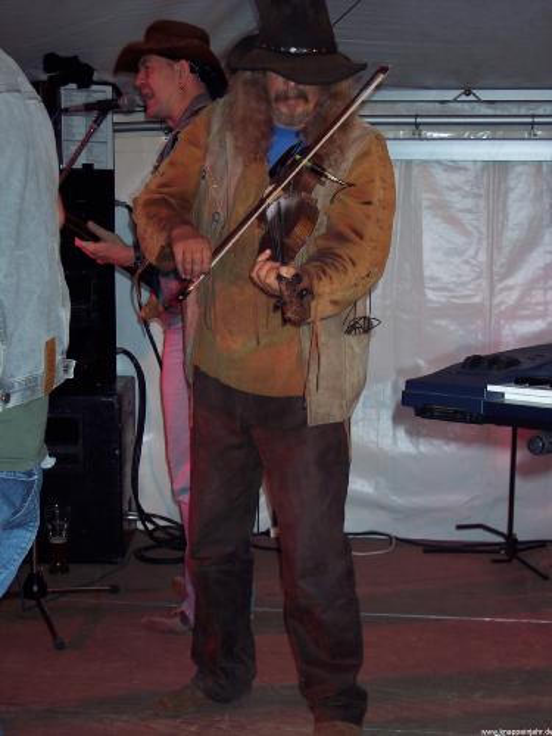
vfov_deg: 29.8
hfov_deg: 22.6
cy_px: 368
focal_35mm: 65
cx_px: 276
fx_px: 1382
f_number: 3.4
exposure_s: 1/90
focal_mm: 13.3
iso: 100
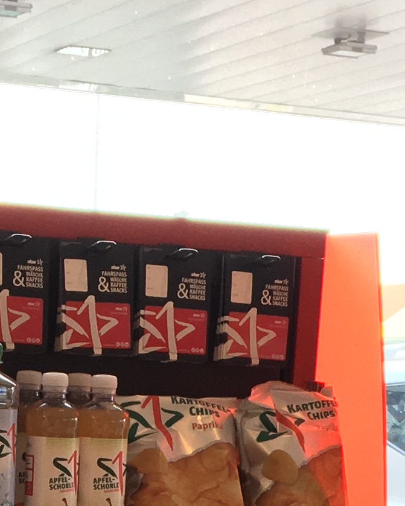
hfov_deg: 11.3
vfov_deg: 13.1
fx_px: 2038
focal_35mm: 136
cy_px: 830
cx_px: 112
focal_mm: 4.15
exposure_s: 1/100
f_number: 2.2
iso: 40
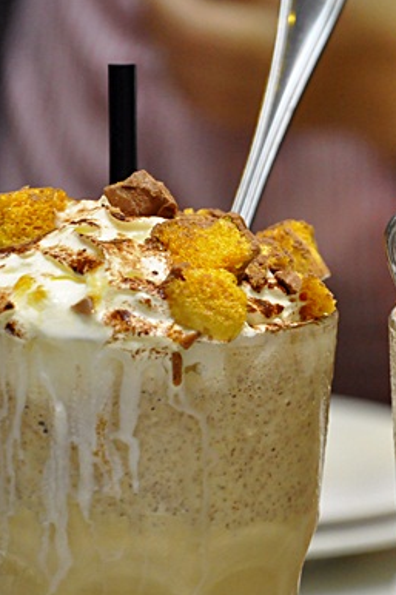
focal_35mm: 265
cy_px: 277
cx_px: 374
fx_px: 4373
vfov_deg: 7.8
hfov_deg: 5.2
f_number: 5.6
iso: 2000
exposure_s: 1/60
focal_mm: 105
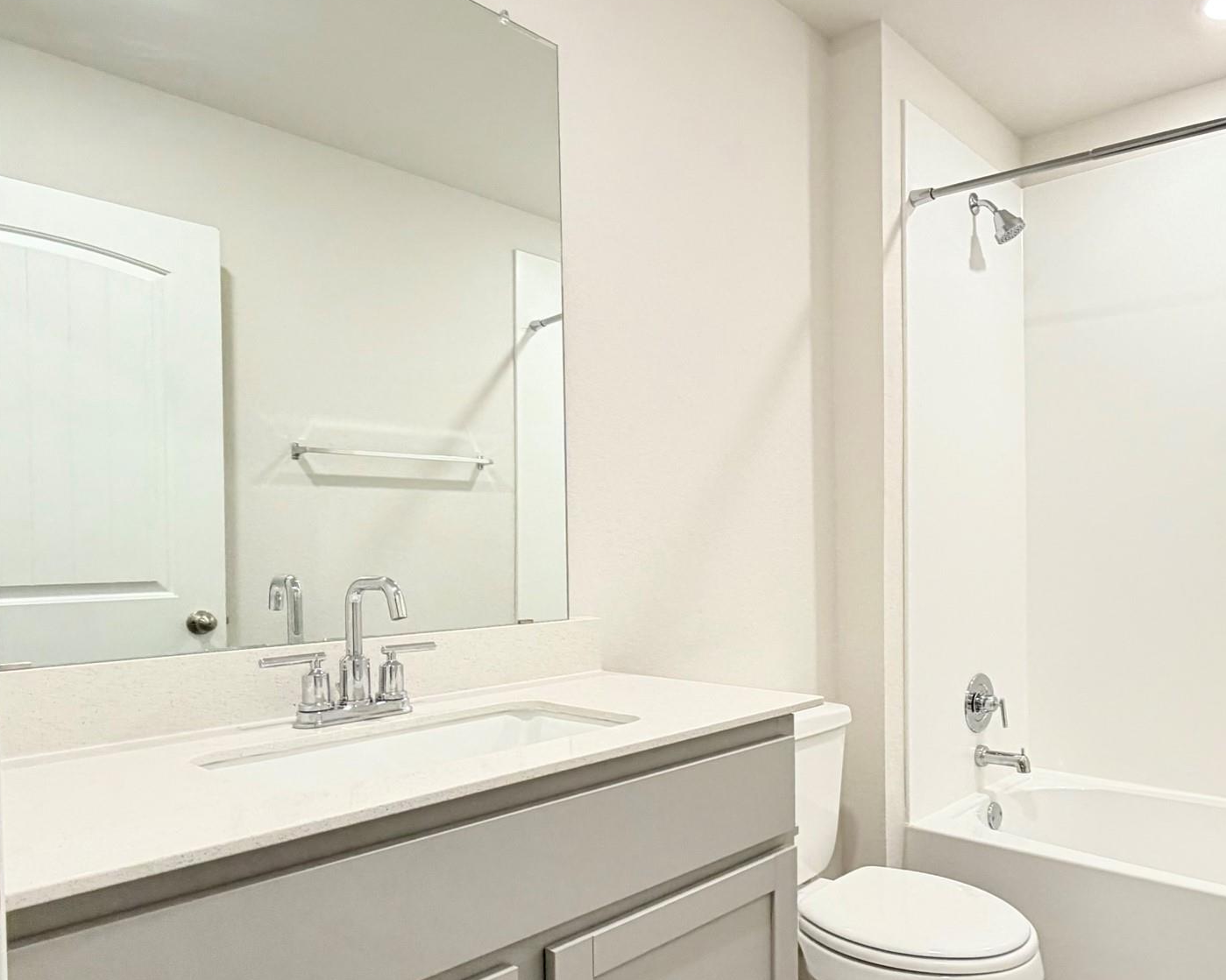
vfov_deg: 67.6
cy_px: 575
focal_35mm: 20
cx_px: 891
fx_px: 726
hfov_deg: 75.6
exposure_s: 1/60
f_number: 2.2
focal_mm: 2.22
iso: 200
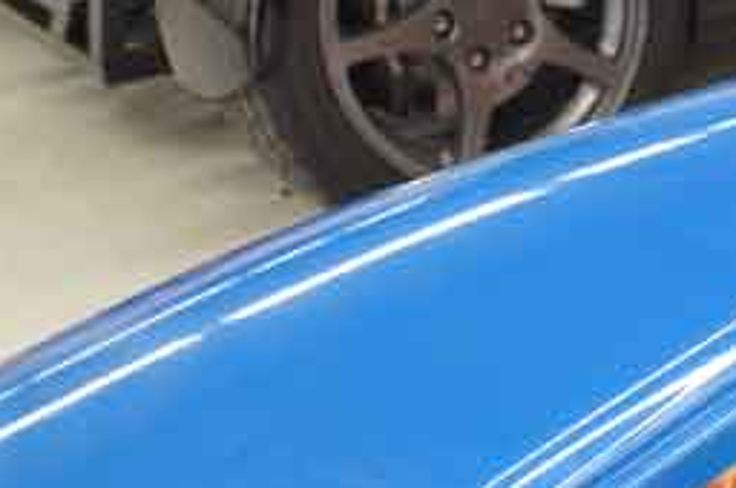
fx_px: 2491
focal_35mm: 122
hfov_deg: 15.6
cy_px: 577
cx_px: 1075
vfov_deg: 11.0
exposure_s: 1/80
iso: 400
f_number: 4.5
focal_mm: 26
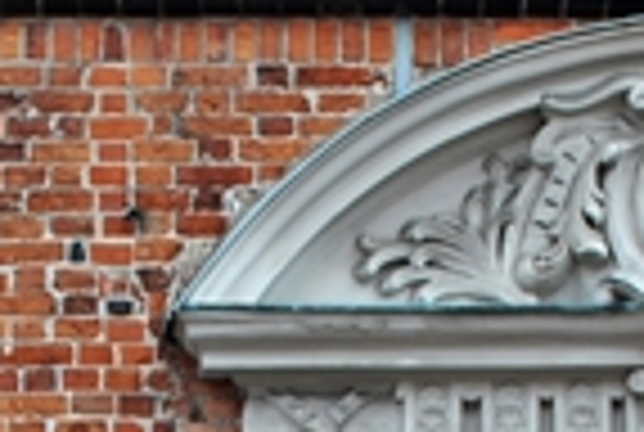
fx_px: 3603
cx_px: 189
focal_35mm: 201
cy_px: 832
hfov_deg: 10.2
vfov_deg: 6.7
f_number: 5.6
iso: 160
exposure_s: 1/125
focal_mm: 24
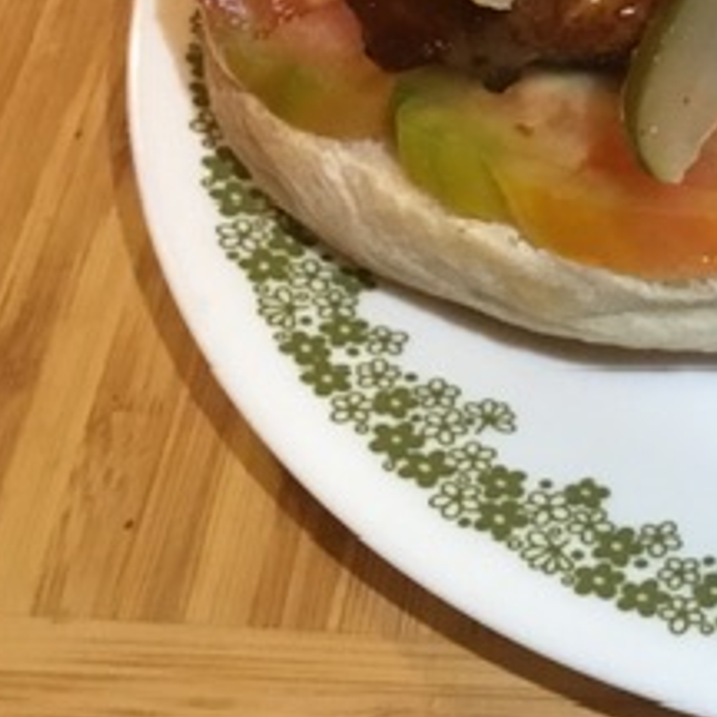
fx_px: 1898
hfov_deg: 20.1
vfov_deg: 20.7
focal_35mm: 81
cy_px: 13
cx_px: 853
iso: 250
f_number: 2.4
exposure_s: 1/30
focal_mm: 3.3
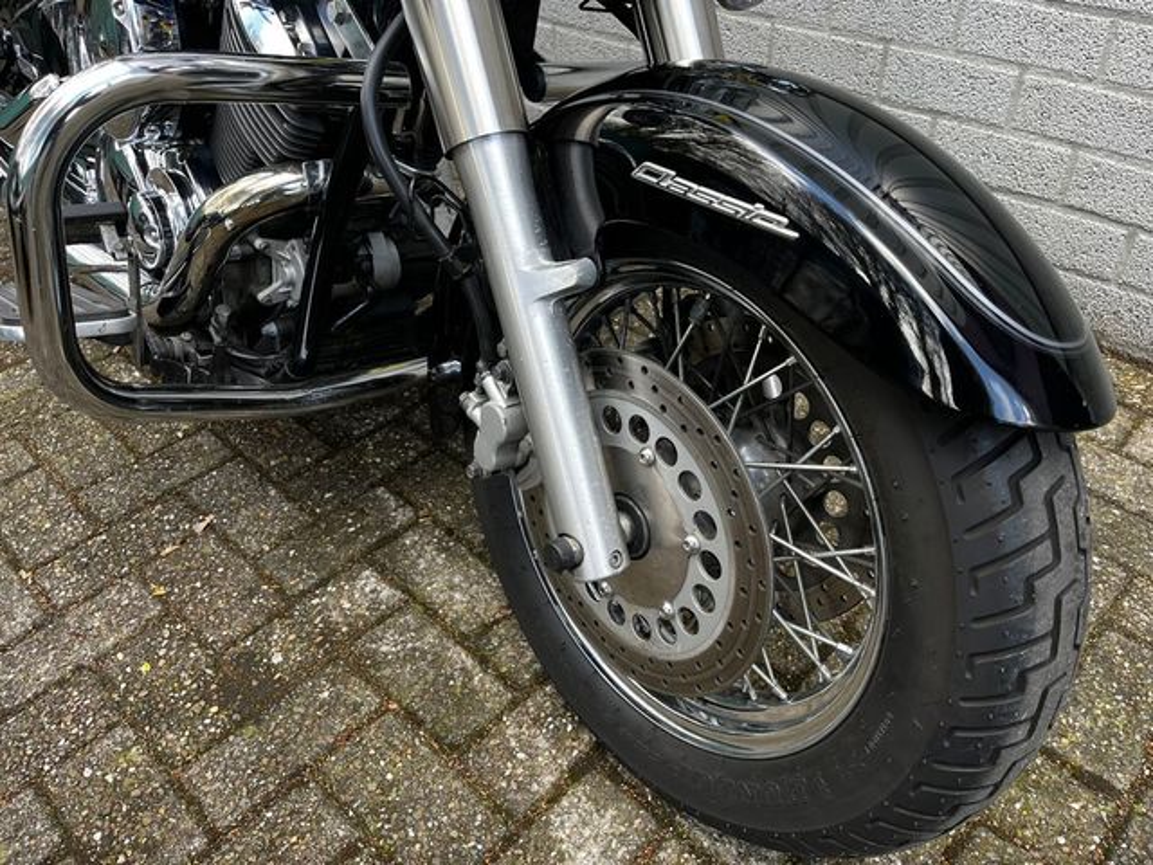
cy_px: 432
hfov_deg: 67.3
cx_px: 576
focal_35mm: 26
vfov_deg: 53.1
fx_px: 866
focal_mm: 5.1
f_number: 1.6
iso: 64
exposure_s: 1/121
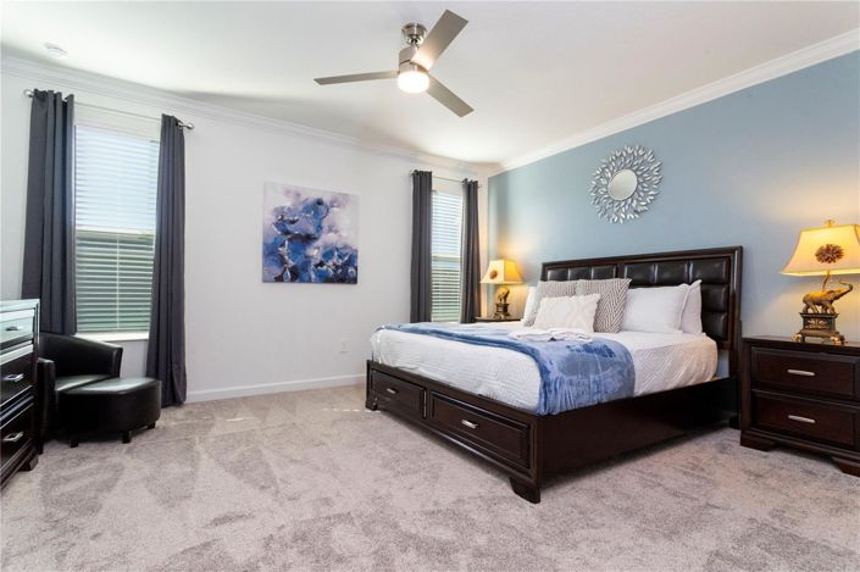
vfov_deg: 70.4
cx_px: 430
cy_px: 286
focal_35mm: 17
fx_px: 406
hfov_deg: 93.3
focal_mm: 17
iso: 1000
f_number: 22
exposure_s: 1/125
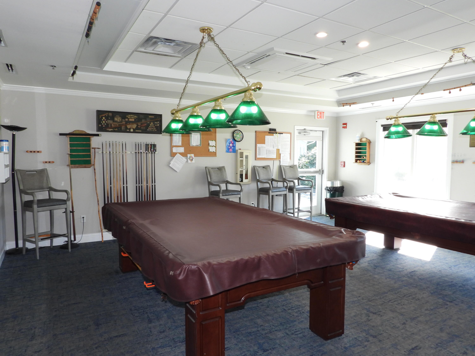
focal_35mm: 24
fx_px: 329
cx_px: 238
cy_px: 178
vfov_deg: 56.8
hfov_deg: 71.6
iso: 200
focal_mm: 4.3
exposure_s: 1/30
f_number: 3.5
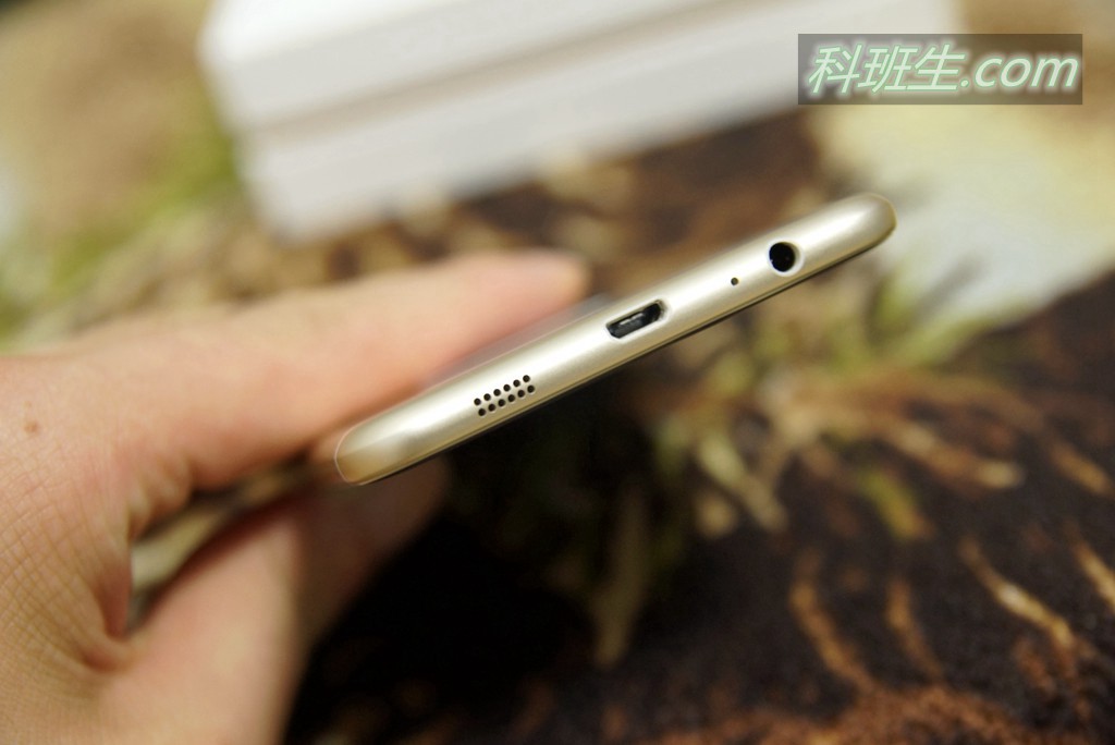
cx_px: 558
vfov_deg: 29.9
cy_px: 372
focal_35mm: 45
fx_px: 1394
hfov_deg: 43.6
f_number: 3.5
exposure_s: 1/15
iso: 400
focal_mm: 30
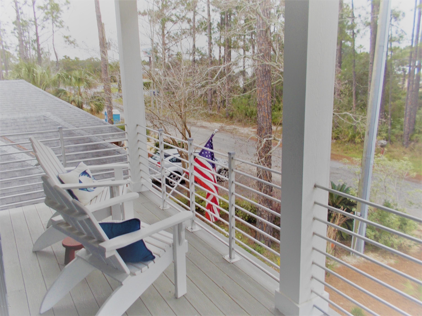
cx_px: 211
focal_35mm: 29
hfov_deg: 61.7
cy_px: 158
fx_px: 354
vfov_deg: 48.2
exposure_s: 1/40
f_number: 3.3
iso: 80
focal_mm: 4.1
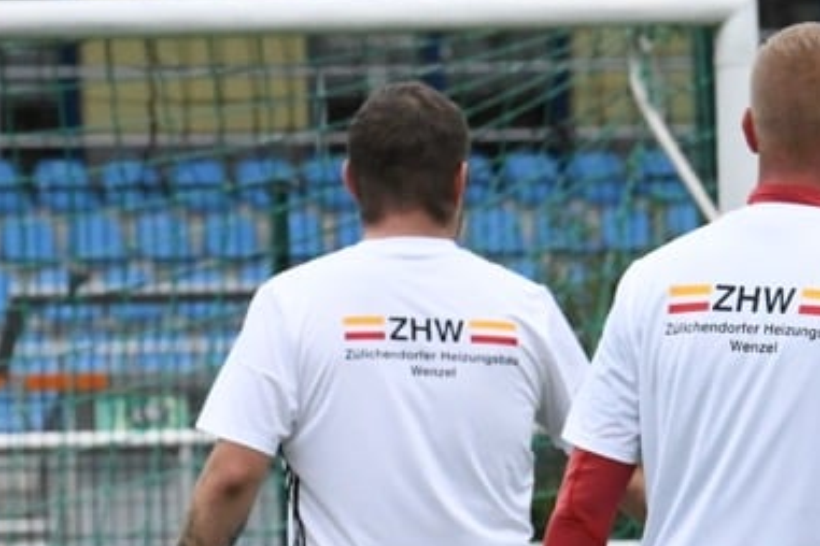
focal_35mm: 906
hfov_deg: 2.3
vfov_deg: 1.5
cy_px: 663
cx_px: 1074
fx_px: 20635
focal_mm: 270
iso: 6400
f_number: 11
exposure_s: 1/1250
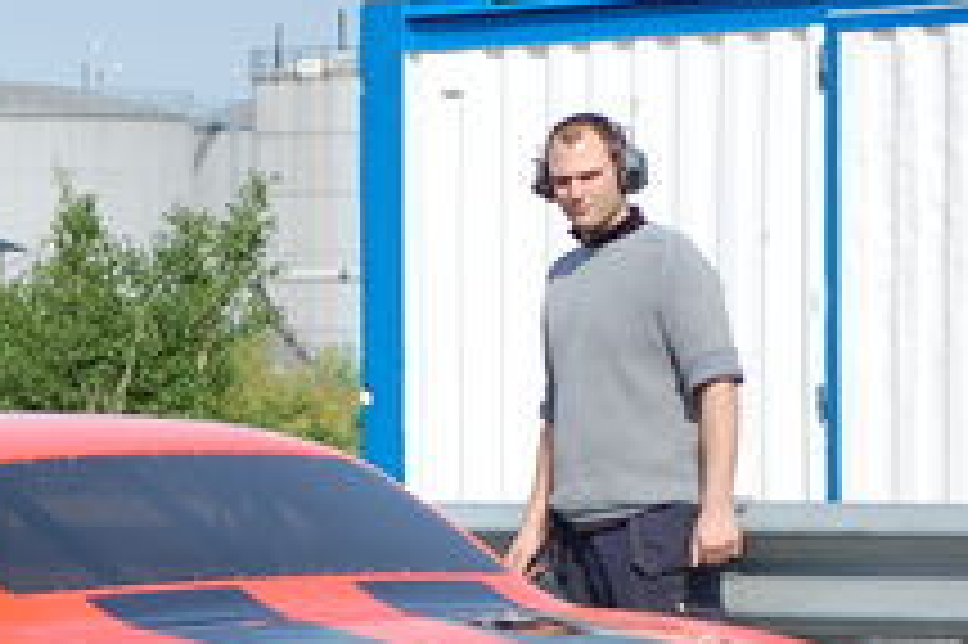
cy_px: 621
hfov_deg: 6.7
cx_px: -203
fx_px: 8168
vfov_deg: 4.5
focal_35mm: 304
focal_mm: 68
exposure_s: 1/1250
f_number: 4.5
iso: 200
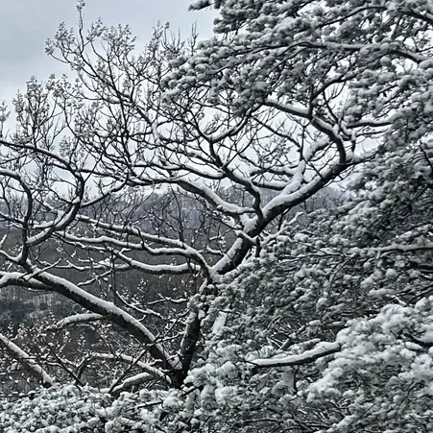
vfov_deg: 18.1
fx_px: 1330
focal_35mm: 94
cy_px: 414
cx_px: -504
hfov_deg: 14.4
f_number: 1.78
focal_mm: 6.86
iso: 80
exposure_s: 1/1845
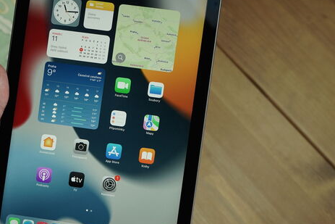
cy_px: 125
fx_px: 549
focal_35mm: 59
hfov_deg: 33.5
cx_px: 102
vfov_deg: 23.0
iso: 640
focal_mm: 33
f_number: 6.3
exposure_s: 1/160
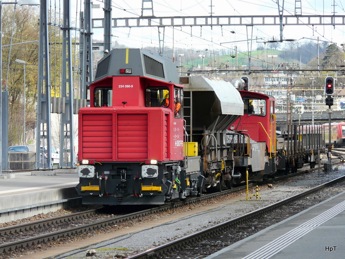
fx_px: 2332
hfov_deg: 8.5
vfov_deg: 6.4
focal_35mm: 234
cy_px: 130
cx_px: 172
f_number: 4.5
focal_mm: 38.4
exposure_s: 1/250
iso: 100
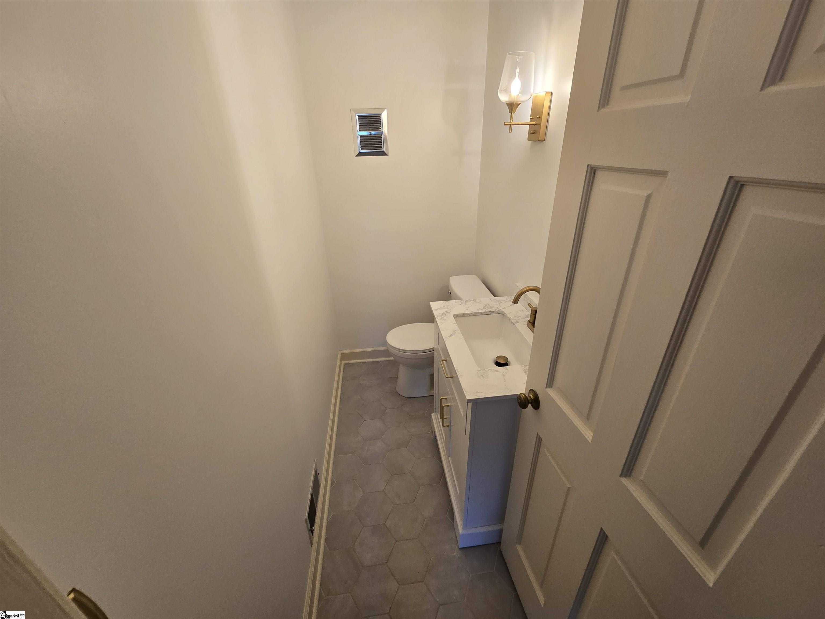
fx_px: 310
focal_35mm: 13
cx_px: 412
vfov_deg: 89.9
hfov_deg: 106.2
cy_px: 310
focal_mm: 2.2
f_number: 2.2
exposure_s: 1/60
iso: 125
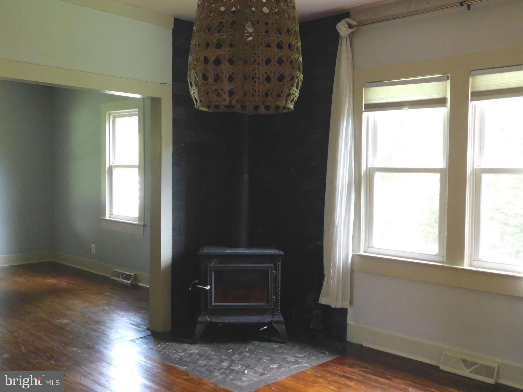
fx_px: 544
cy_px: 196
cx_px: 262
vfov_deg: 39.7
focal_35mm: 36
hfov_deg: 51.4
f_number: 3.5
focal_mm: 6.3
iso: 360
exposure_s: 1/30
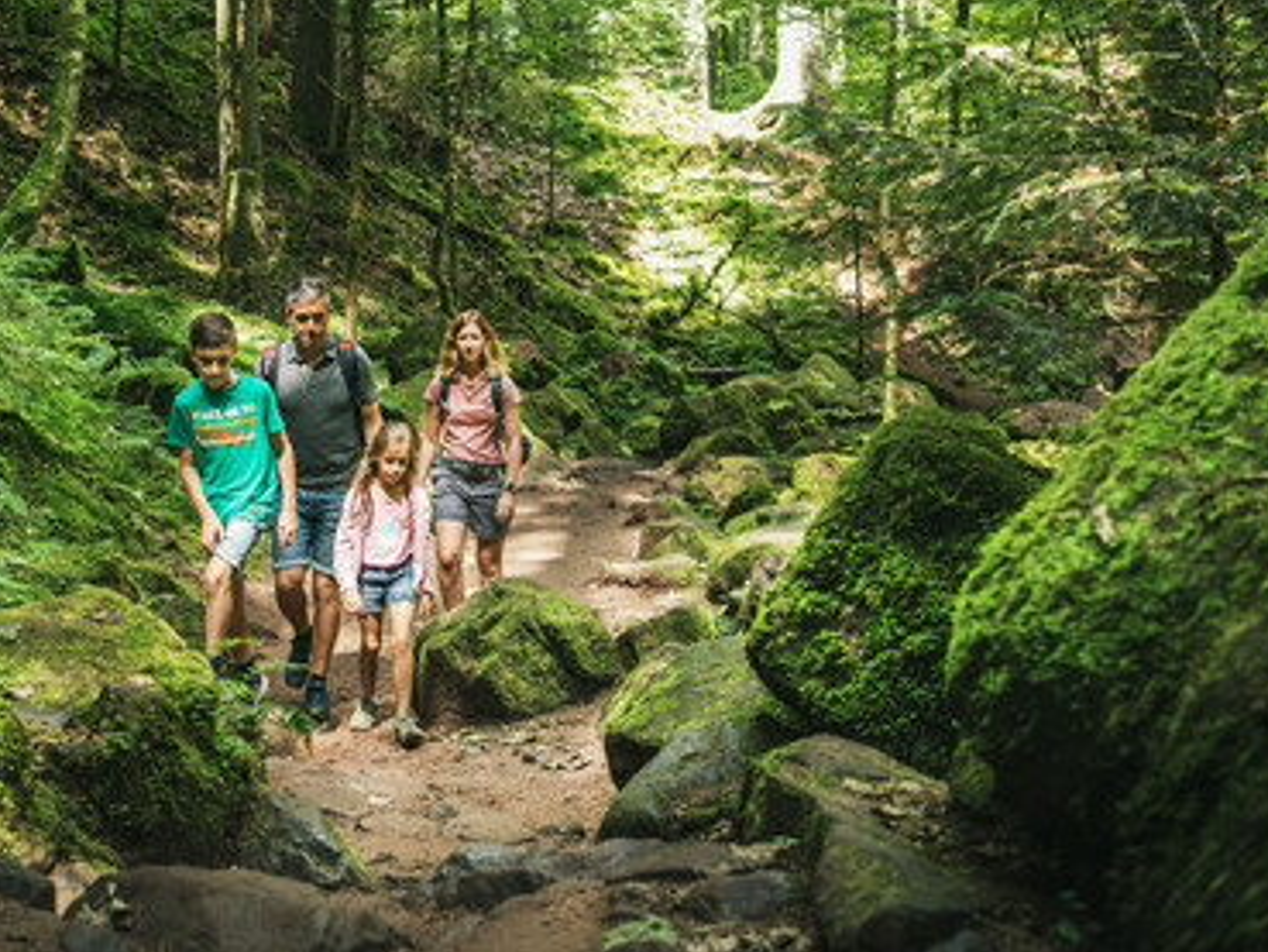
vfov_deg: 29.0
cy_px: 351
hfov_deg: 37.8
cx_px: 423
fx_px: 1832
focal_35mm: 50
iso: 500
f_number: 3.5
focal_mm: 32
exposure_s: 1/250
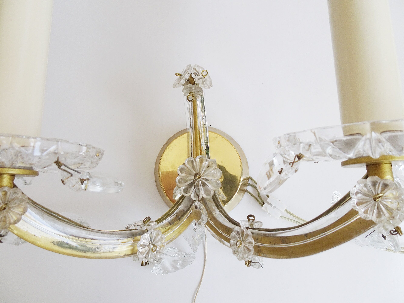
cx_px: 202
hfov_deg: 71.6
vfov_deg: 56.8
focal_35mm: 24
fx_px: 280
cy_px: 152
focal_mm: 4.1
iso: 80
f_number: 3.5
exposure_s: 1/60
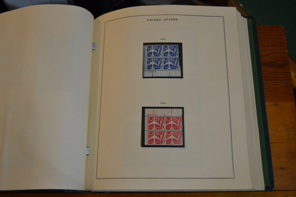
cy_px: 98
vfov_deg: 34.2
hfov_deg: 49.6
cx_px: 148
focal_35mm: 39
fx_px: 321
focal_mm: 26
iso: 1000
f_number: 4
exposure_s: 1/60
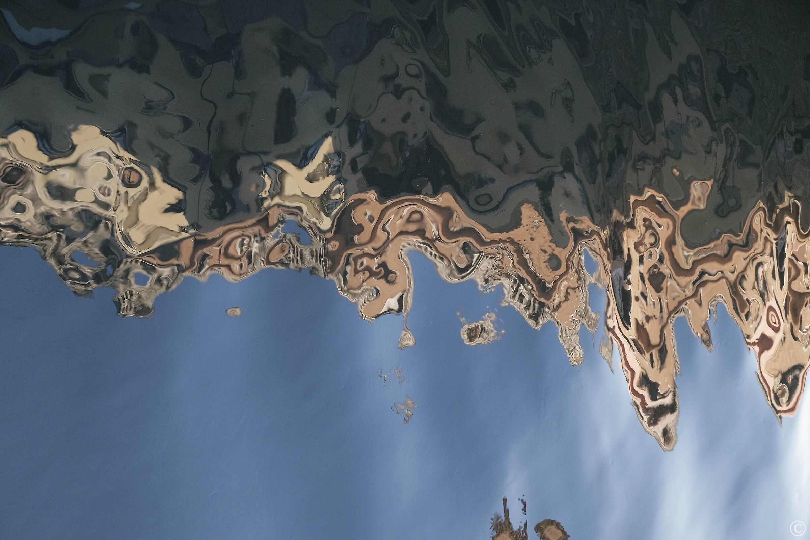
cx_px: 405
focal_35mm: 83
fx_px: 1867
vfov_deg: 16.5
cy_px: 270
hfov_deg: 24.5
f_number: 8
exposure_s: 1/60
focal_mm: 55
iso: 640
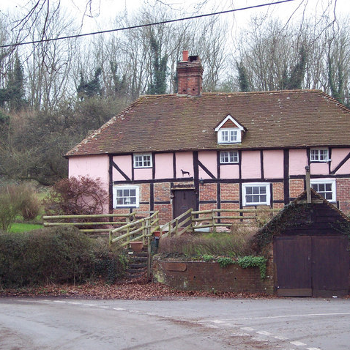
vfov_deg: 22.5
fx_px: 881
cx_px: 209
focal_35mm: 77
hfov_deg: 22.4
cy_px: 175
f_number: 4
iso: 200
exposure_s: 1/45
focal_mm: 13.3
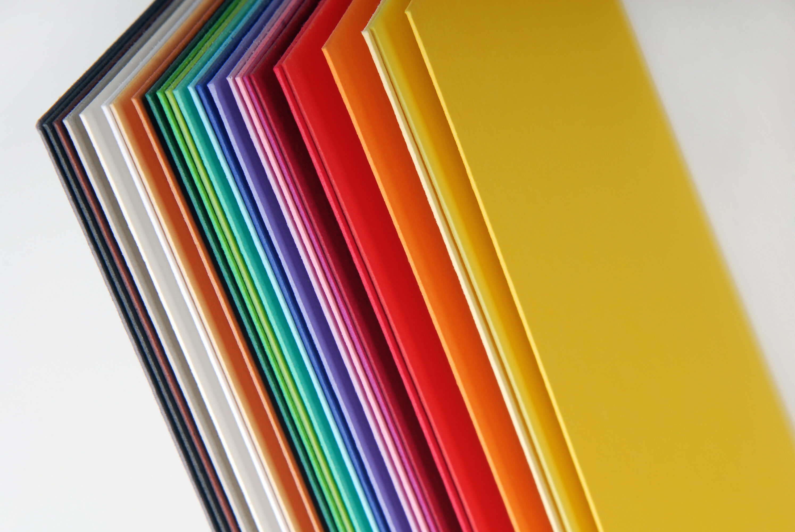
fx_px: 3316
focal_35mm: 150
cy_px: 266
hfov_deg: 13.7
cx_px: 398
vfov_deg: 9.2
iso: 125
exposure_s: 1/160
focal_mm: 100
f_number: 18
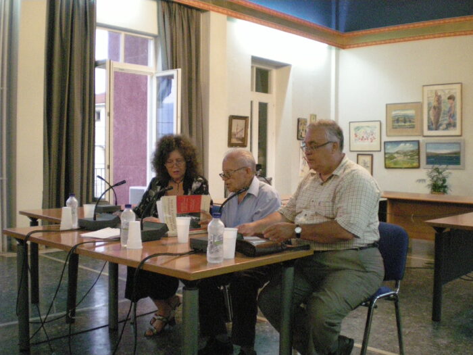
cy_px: 178
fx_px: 519
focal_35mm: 38
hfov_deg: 49.0
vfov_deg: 37.7
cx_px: 236
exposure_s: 1/33.7
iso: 1000
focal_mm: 6.3
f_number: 3.1
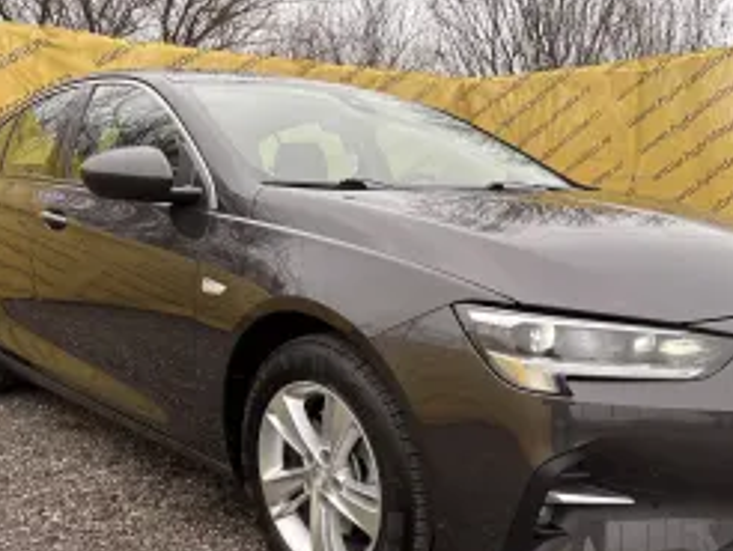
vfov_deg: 37.5
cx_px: 435
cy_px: 354
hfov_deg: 48.7
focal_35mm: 38
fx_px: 805
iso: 64
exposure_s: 1/313
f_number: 1.6
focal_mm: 5.96
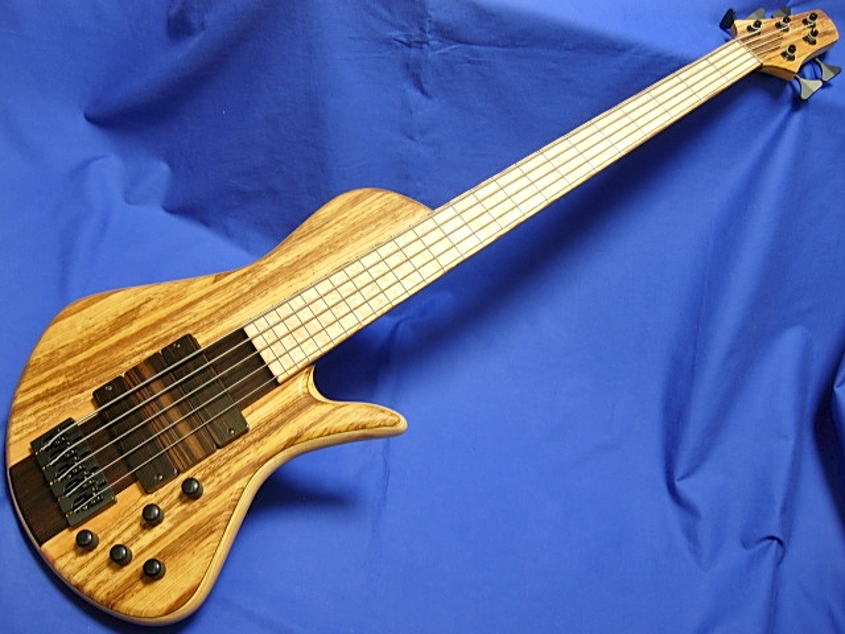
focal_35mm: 36
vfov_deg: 39.7
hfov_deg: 51.4
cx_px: 422
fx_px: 879
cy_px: 317
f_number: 2.7
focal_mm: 7.5
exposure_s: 1/4
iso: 94
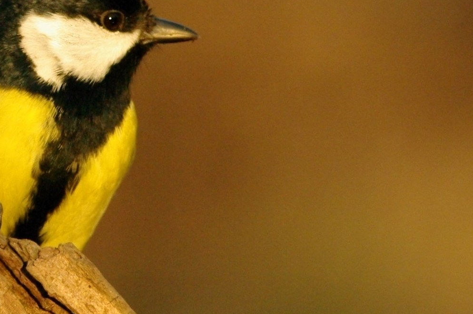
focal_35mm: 1087
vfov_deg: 1.3
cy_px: 140
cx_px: 110
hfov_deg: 1.9
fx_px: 14263
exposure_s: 1/1000
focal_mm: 300
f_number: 5.6
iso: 1600
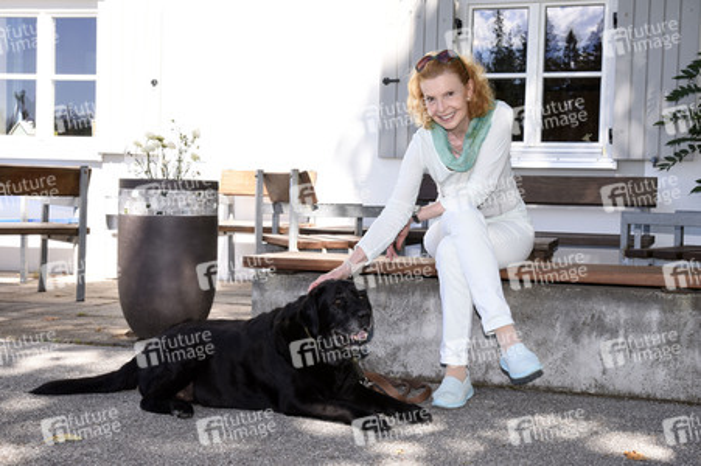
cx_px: 350
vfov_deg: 27.0
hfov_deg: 39.6
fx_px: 973
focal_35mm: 50
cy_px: 233
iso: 640
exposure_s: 1/160
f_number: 11
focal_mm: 50
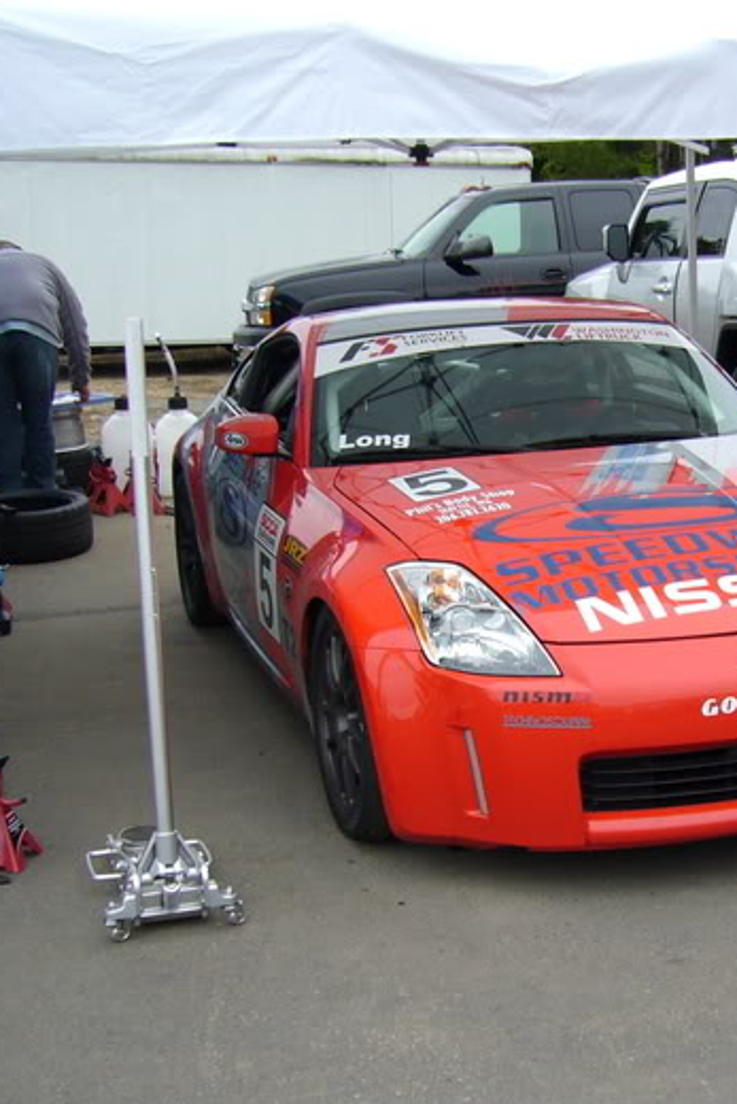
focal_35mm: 56
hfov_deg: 23.9
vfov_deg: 35.6
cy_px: 594
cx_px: 565
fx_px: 1718
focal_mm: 5.8
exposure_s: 1/320
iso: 100
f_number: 2.8
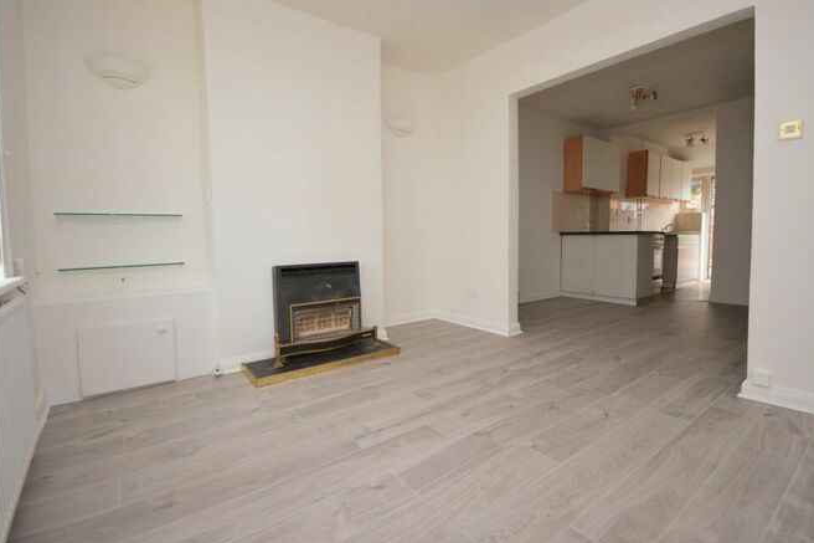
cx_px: 428
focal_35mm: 16
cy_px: 260
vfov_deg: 73.7
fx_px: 362
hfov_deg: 96.7
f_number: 4
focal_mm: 10
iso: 400
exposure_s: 1/60
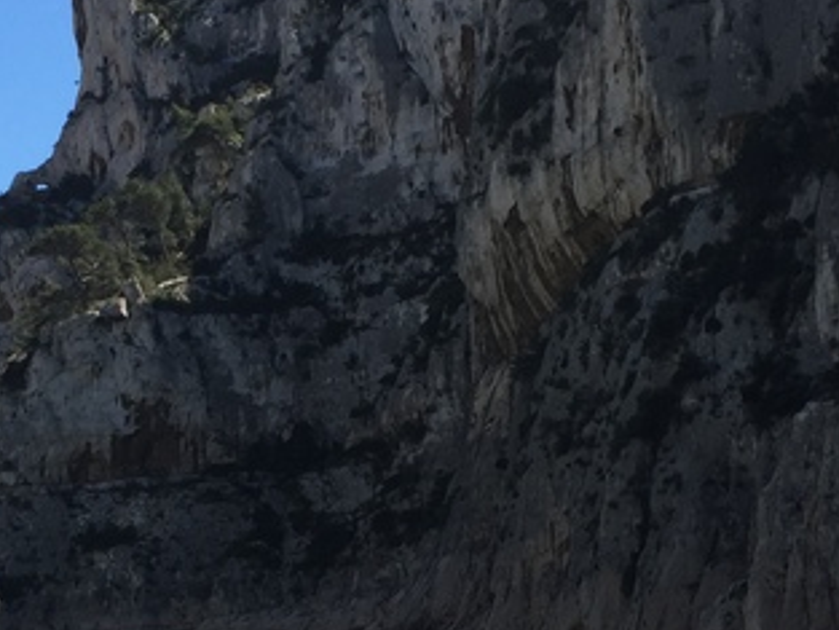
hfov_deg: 21.8
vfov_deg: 16.6
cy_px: 421
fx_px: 2158
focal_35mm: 89
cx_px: 185
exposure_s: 1/1412
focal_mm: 4.15
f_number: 2.2
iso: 32
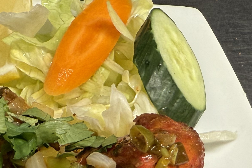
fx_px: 595
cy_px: 216
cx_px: 43
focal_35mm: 85
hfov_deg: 23.5
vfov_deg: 15.3
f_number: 2.2
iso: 125
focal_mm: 2.22
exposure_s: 1/100
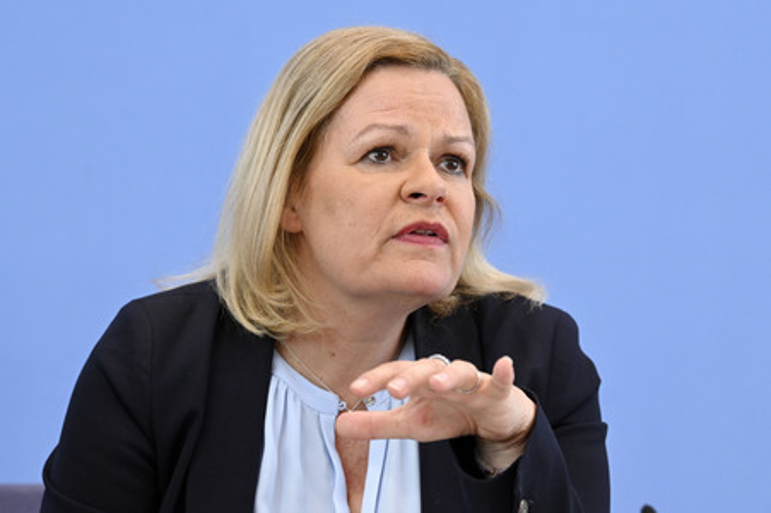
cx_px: 386
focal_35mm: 135
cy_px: 256
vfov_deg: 10.1
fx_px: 2889
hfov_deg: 15.2
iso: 3200
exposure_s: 1/800
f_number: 5.6
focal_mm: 135
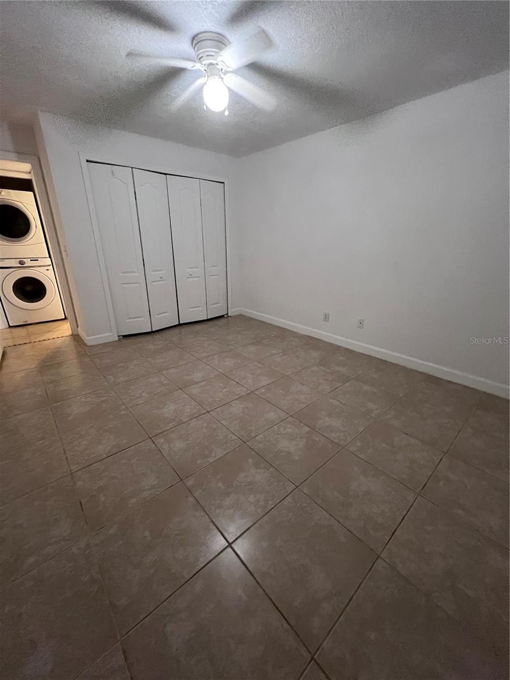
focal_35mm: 13
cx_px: 255
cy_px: 340
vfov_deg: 106.2
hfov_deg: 89.9
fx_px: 255
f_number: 1.8
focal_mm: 1.57
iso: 500
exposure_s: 1/60
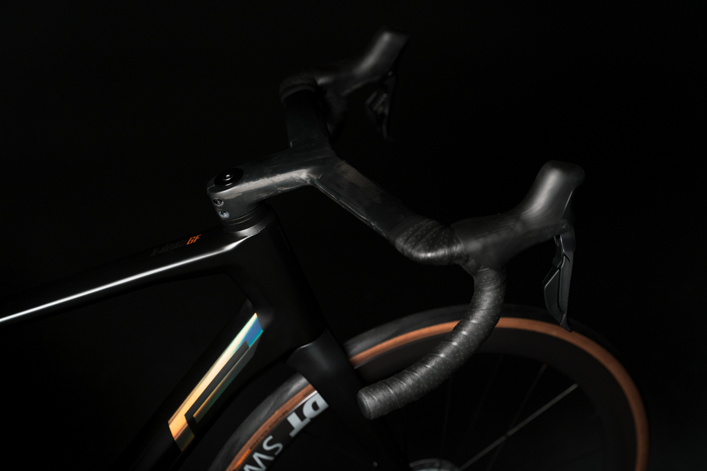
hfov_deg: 39.6
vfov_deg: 27.0
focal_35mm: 50
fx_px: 982
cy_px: 236
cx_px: 354
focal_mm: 50
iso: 640
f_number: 3.2
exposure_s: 1/80
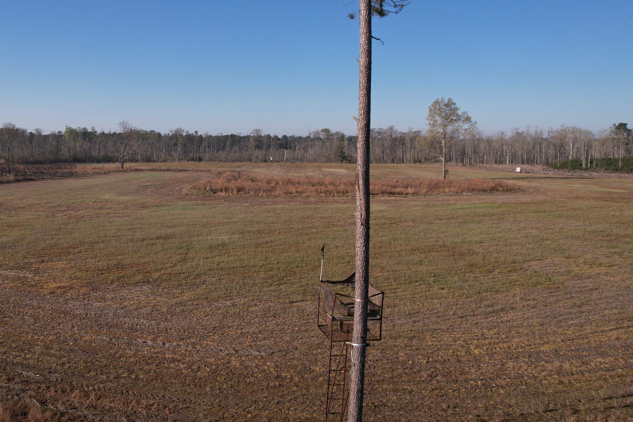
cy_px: 180
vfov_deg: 43.5
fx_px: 527
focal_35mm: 30
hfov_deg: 61.1
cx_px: 238
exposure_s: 1/2000
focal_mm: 8.38
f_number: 2.8
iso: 110
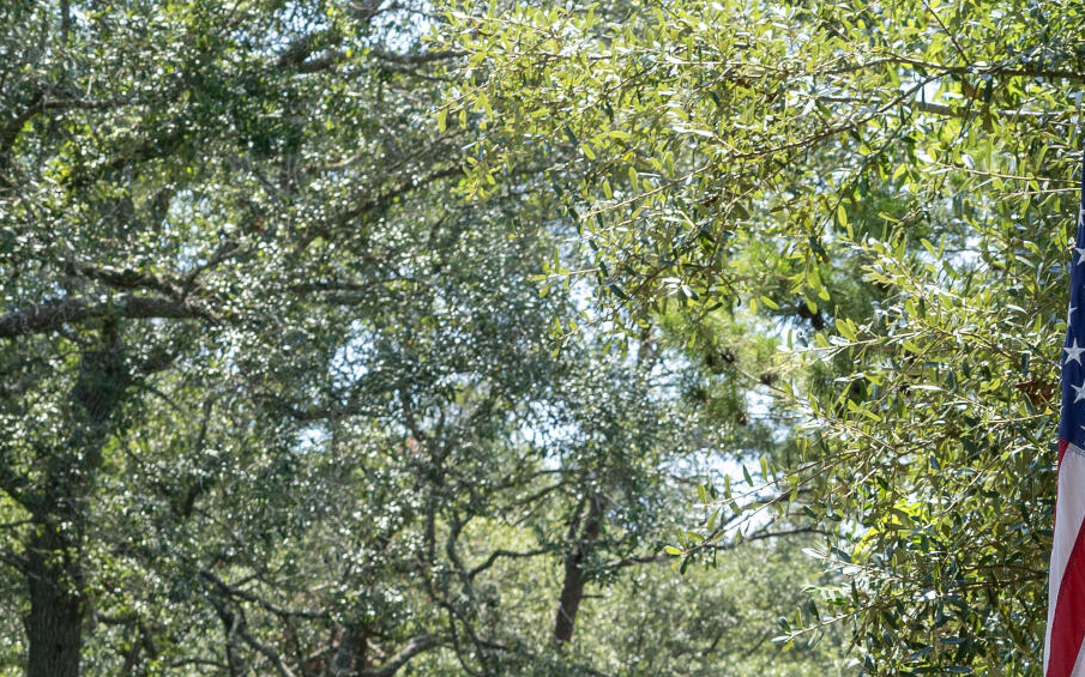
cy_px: 1081
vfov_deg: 7.6
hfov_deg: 11.9
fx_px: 4996
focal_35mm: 169
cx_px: 1586
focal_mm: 50
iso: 100
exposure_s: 1/200
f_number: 7.1
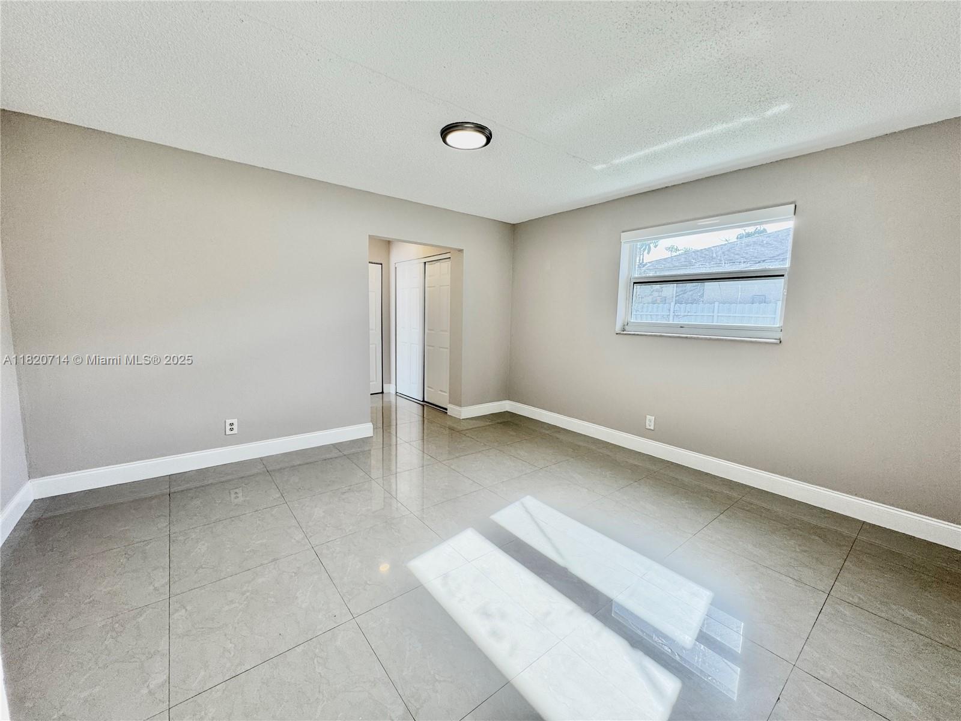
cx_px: 480
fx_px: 389
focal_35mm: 14
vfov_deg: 85.7
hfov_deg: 102.1
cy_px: 360
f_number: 2.2
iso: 64
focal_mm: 2.22
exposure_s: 1/120
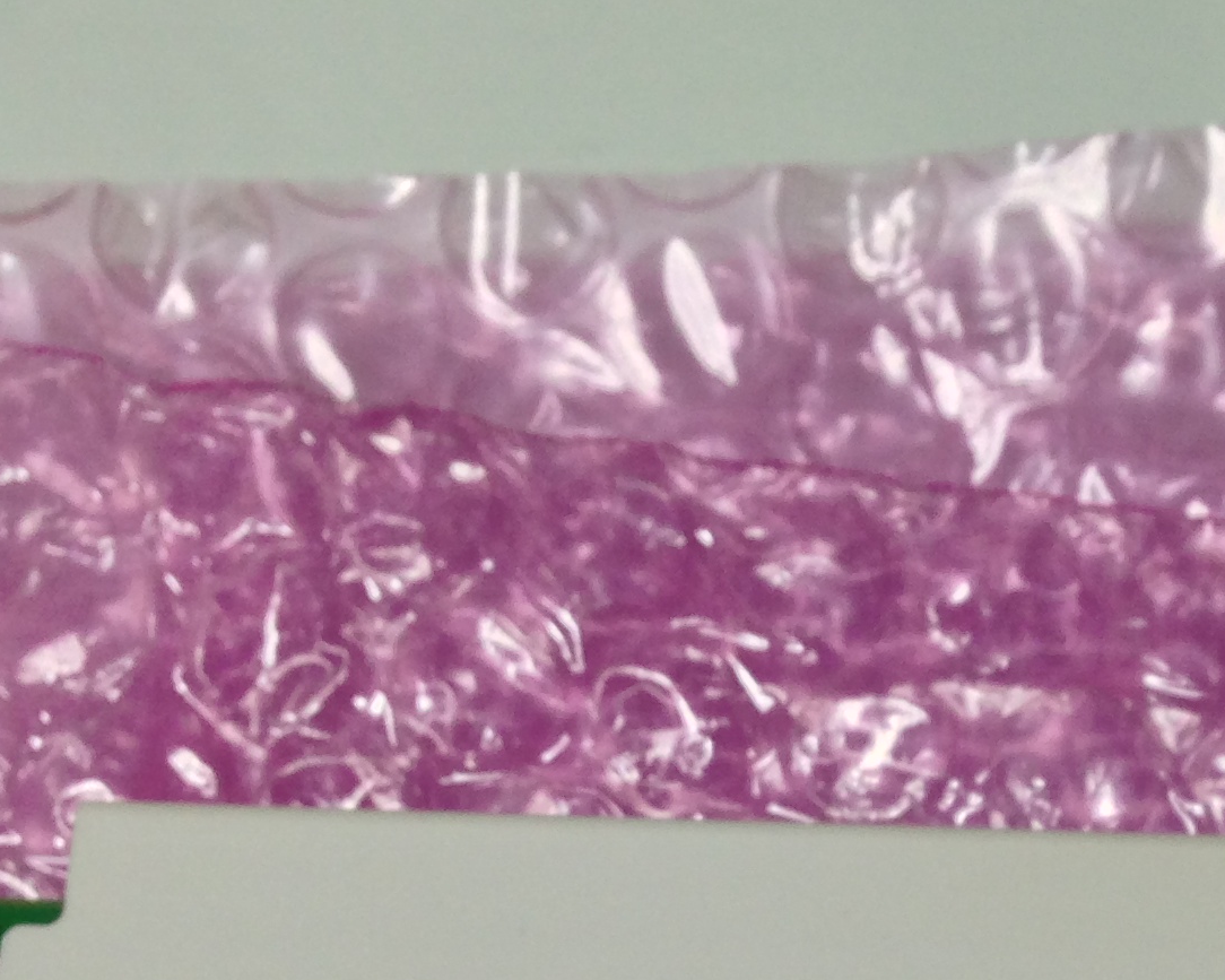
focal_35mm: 97
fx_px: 3516
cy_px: 1219
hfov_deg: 19.4
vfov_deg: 15.2
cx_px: 1137
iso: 64
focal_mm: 4.13
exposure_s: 1/40
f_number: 2.4
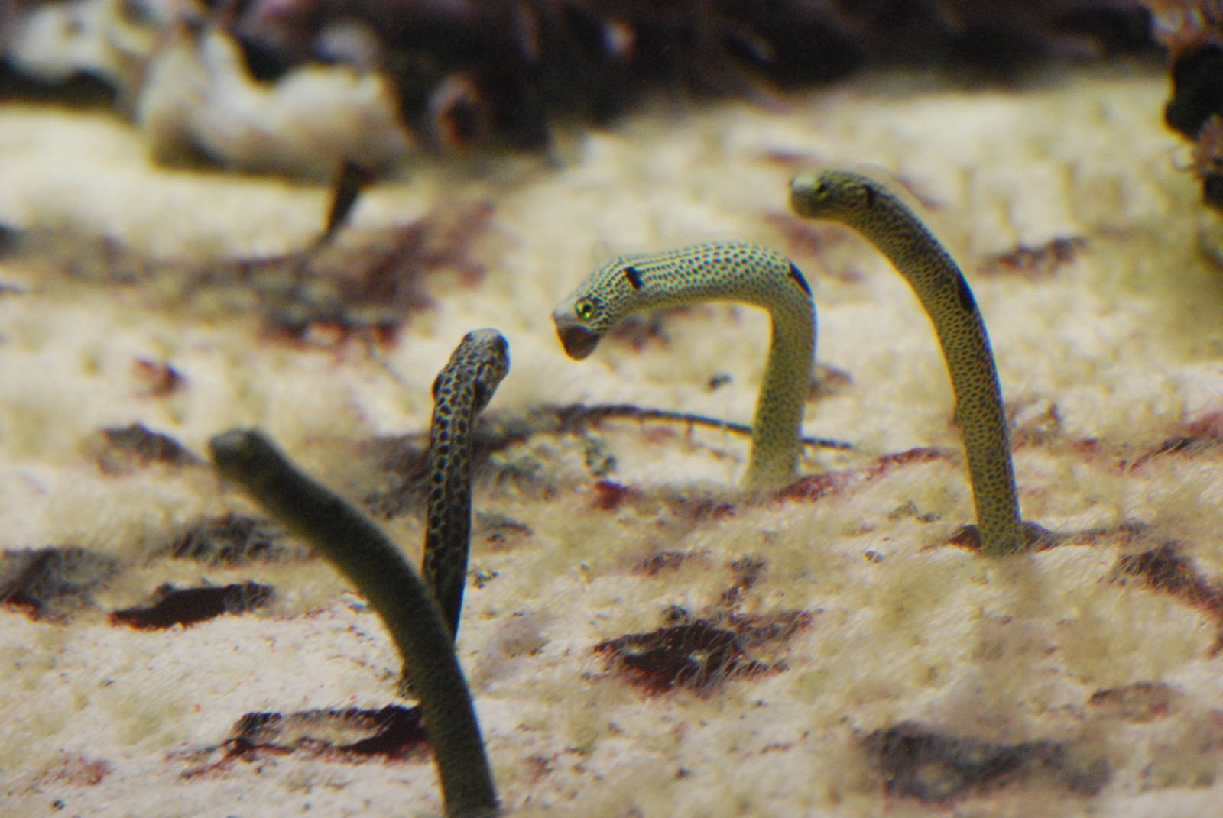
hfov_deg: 4.6
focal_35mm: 450
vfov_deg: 3.1
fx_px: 15305
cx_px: 612
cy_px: 409
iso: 1600
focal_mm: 300
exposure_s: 1/80
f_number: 8
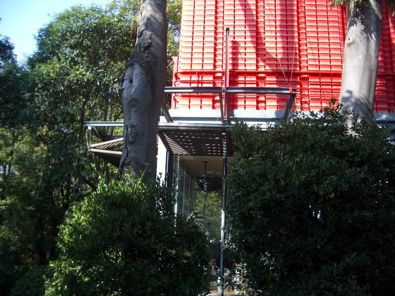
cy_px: 148
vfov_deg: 40.7
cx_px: 198
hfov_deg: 52.6
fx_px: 399
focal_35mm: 35
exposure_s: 1/250
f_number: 2.6
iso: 50
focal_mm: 5.8
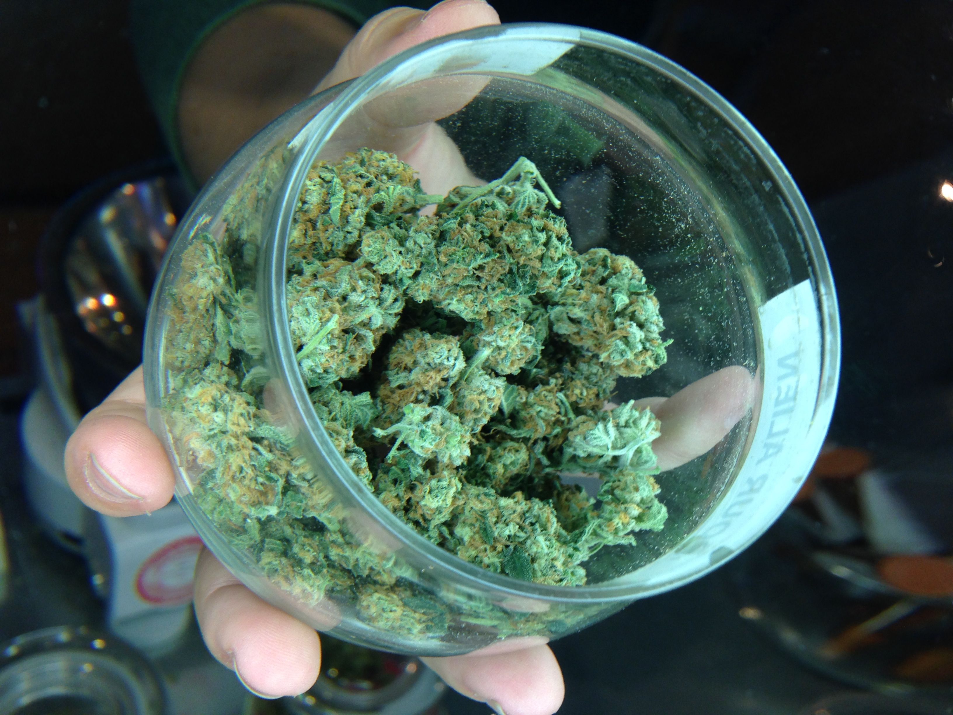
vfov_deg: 42.9
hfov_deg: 55.4
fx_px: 909
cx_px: 476
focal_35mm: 33
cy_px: 358
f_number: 2.4
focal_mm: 4.12
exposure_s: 1/60
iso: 64
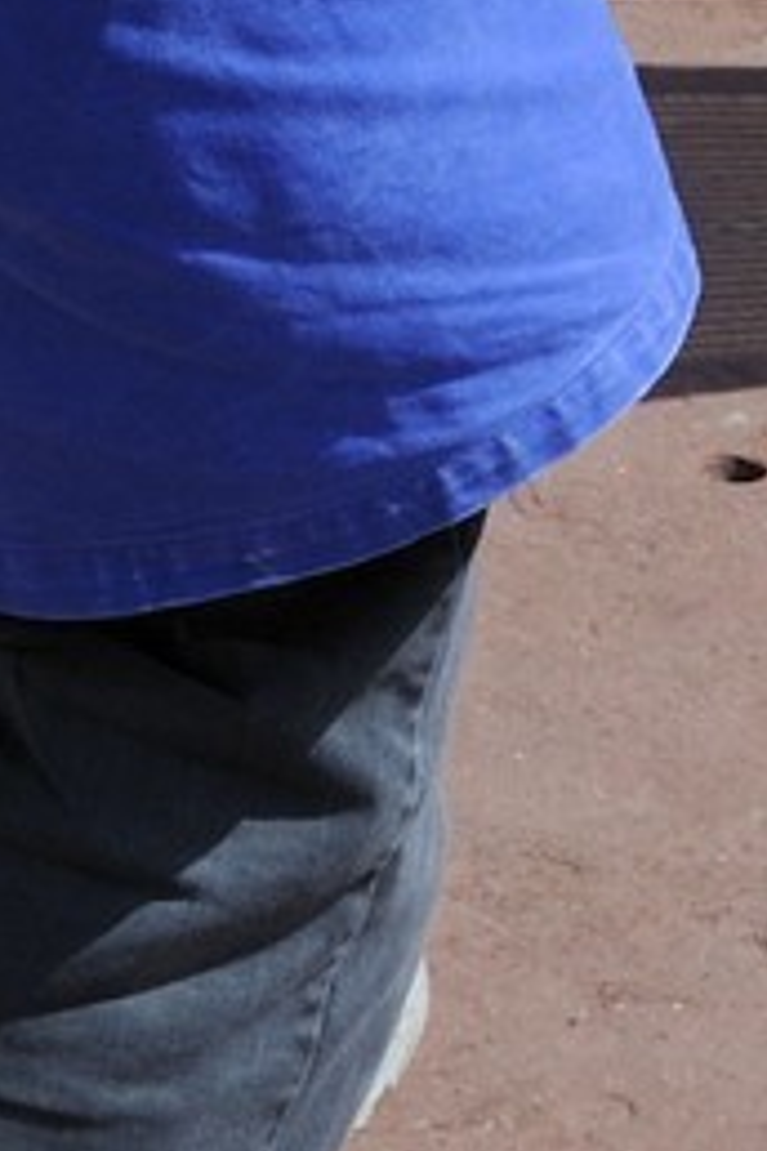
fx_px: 7542
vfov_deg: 7.7
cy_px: -2168
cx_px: 1155
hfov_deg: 5.8
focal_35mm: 236
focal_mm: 38
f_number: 20
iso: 400
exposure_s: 1/160
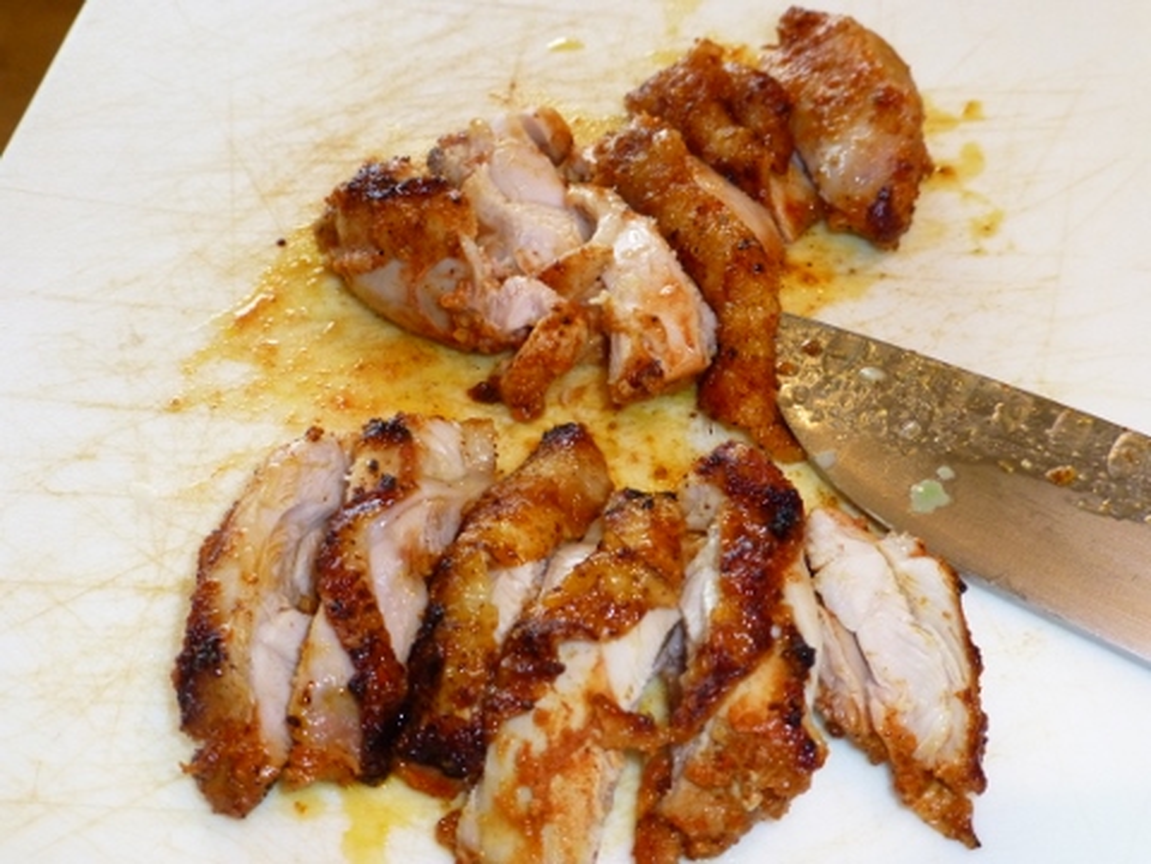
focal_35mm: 47
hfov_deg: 40.4
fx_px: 1563
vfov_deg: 30.9
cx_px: 576
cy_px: 432
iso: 500
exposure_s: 1/60
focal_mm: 8.5
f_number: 4.2
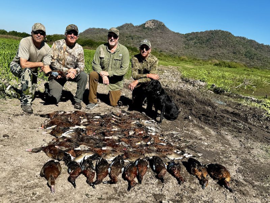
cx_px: 135
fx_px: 187
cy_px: 102
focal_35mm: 24
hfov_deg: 71.6
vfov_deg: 56.8
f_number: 1.78
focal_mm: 6.86
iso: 80
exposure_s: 1/4310
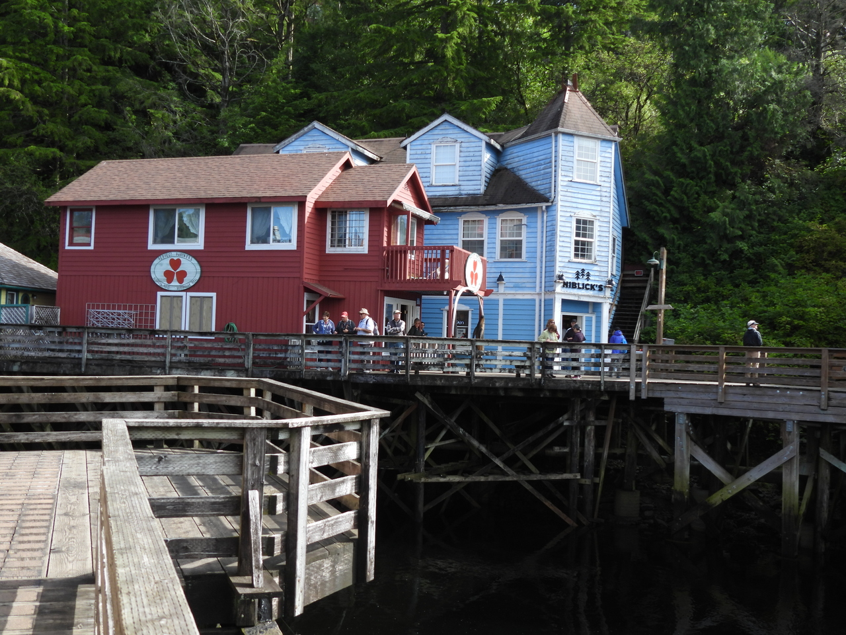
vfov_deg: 36.0
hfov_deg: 46.8
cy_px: 318
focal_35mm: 40
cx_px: 423
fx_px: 978
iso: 100
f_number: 3.2
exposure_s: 1/400
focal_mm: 7.1
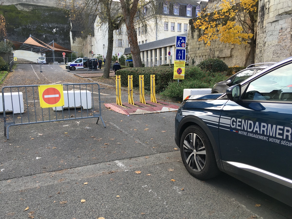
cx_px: 146
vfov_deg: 48.2
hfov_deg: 61.7
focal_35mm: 29
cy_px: 110
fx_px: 245
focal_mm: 4.15
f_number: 2.2
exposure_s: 1/193
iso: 25
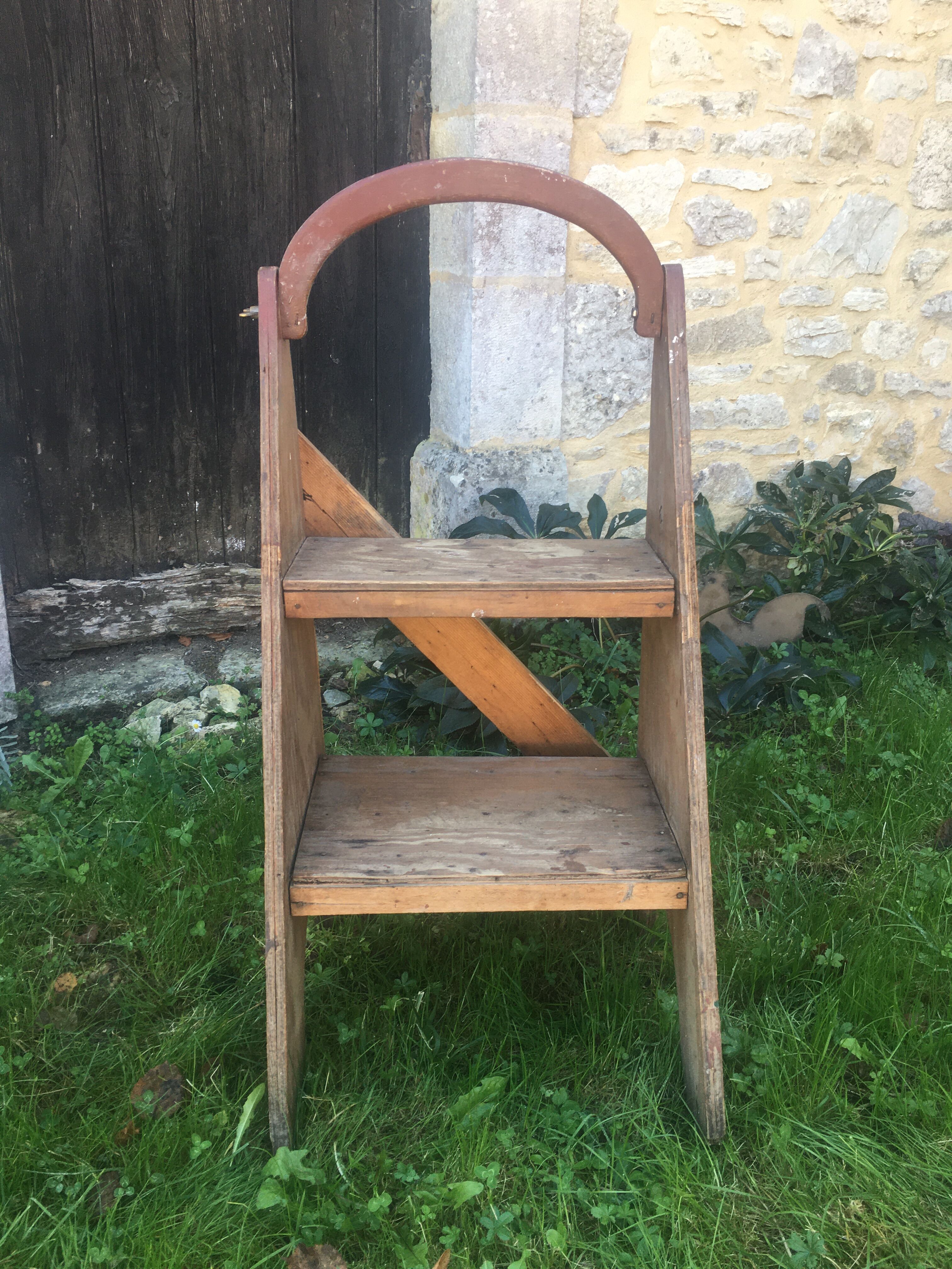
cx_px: 476
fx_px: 1063
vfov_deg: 61.7
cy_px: 634
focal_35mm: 29
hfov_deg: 48.2
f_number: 2.2
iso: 32
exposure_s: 1/100
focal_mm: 4.15
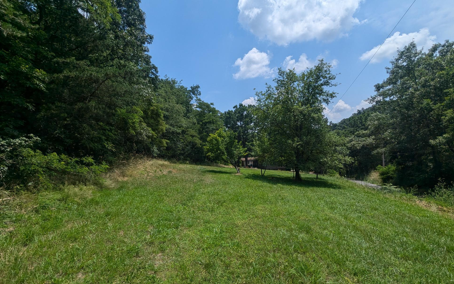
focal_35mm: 18
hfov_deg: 91.1
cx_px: 232
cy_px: 155
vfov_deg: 64.9
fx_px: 223
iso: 45
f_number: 2.2
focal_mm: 2.35
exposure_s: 1/3448
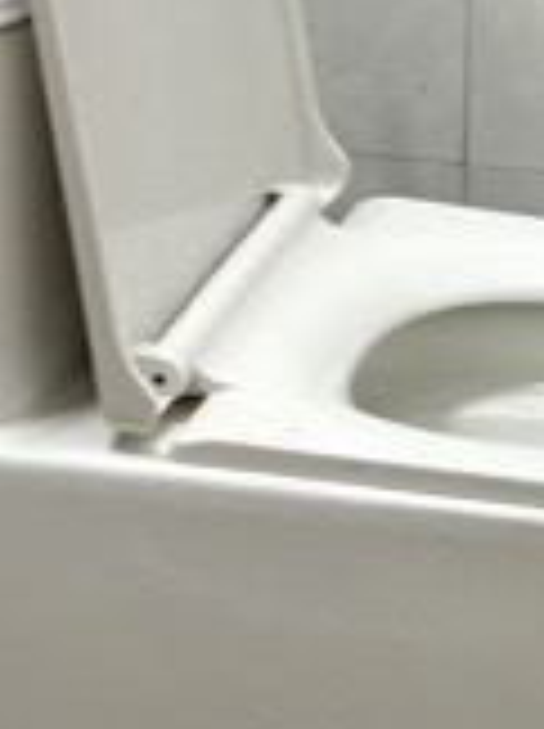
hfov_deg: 9.4
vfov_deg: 12.6
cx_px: 859
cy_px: -230
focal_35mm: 152
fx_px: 3193
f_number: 1.78
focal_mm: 6.76
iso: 250
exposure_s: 1/50
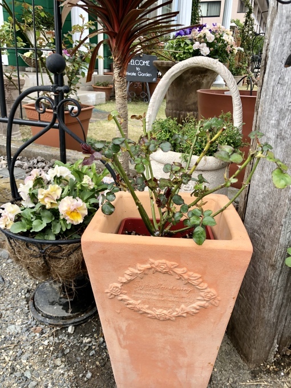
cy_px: 194
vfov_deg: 63.4
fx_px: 314
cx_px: 146
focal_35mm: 28
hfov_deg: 49.7
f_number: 1.8
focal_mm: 4
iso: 20
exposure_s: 1/277
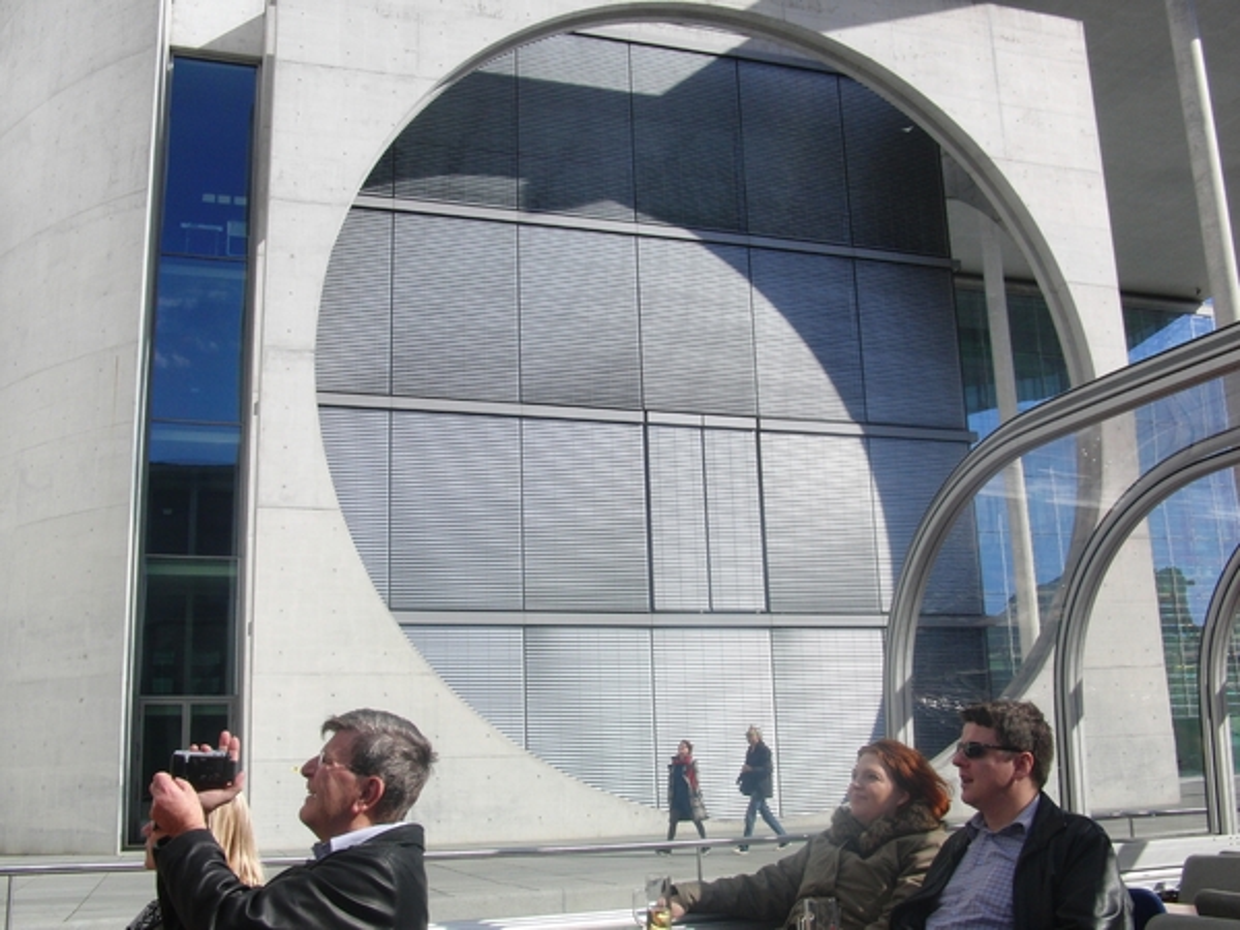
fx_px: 1325
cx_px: 620
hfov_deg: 50.1
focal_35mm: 37
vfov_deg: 38.7
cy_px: 465
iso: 100
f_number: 8.5
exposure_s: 1/320
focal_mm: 6.42
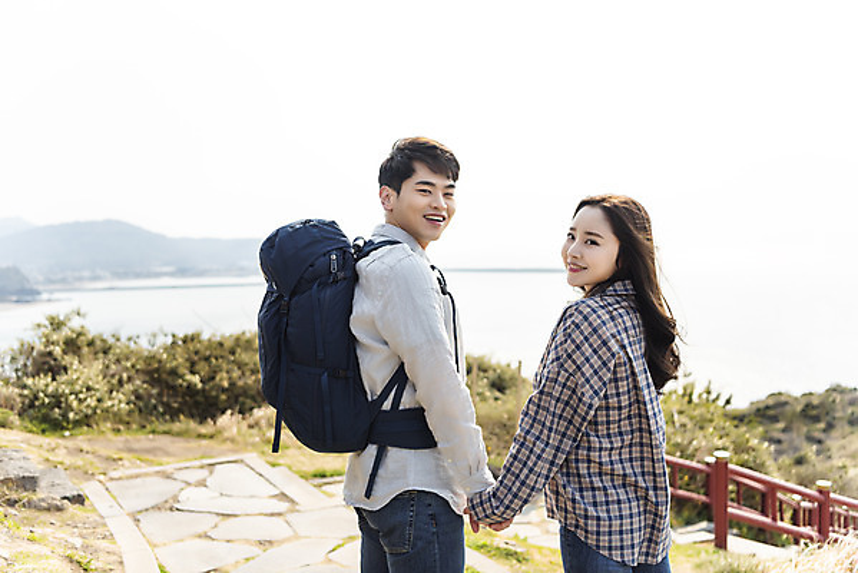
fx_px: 811
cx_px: 429
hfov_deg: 55.8
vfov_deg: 38.9
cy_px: 286
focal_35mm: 34
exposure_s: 1/2000
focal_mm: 34
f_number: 2.8
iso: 100
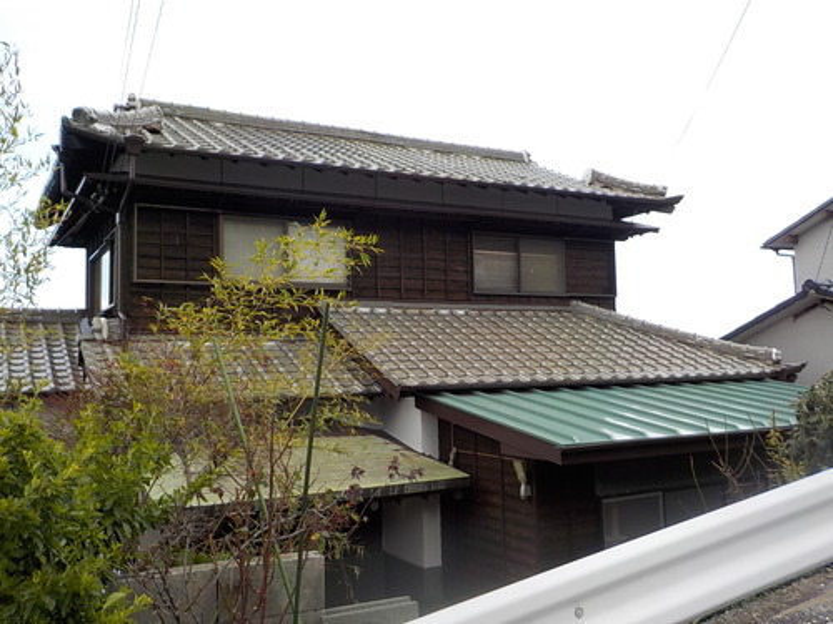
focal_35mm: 30
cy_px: 312
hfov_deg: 60.0
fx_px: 722
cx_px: 416
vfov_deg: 46.8
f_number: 3.3
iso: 125
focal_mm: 4.1
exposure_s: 1/400
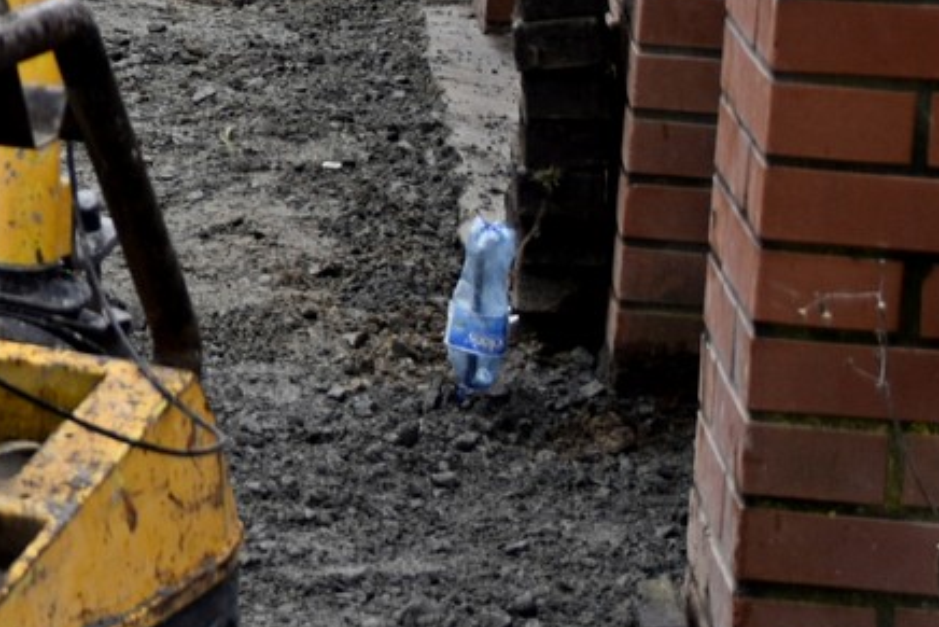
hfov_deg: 10.4
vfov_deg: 7.4
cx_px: -887
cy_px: -249
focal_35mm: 183
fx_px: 4775
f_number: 3.2
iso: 100
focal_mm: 26
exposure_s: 1/160
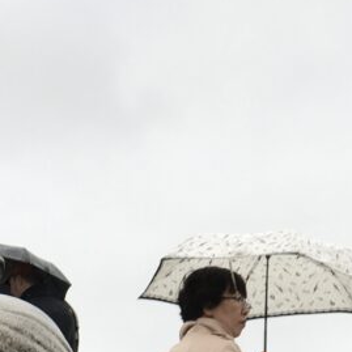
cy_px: 484
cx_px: -126
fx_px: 2209
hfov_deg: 8.9
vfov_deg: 8.9
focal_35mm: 192
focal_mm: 6.6
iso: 20
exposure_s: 1/126
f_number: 2.8
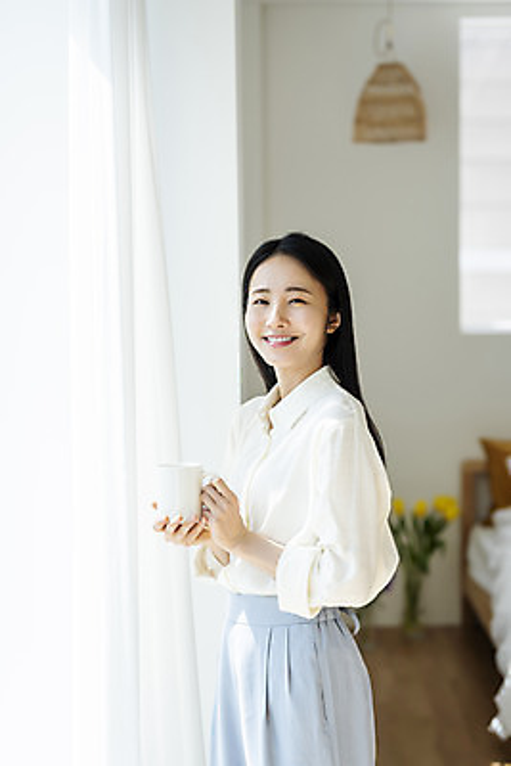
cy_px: 383
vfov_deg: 23.9
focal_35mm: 85
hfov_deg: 16.1
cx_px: 256
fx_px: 1808
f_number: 2.8
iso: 125
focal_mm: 85
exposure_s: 1/400
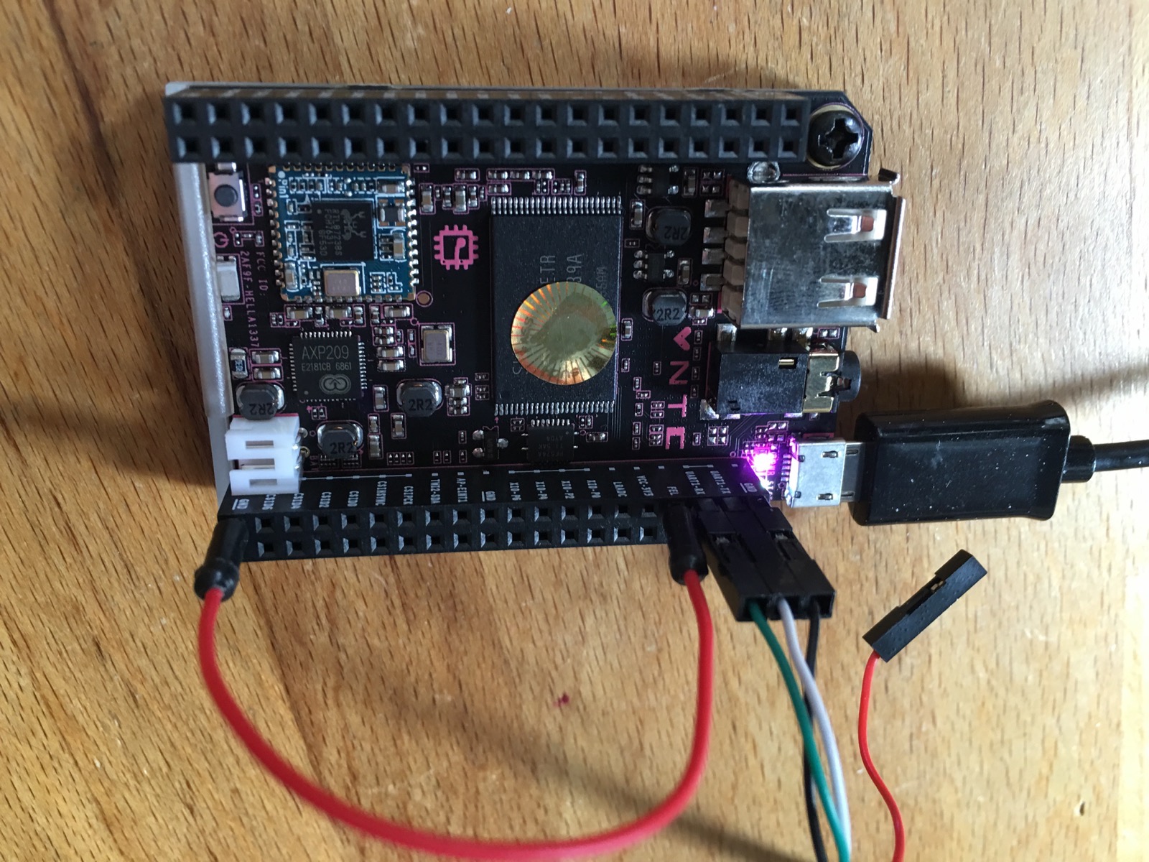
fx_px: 963
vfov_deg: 48.2
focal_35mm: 29
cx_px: 574
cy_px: 431
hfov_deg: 61.7
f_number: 2.2
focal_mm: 4.15
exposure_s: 1/17
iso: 64
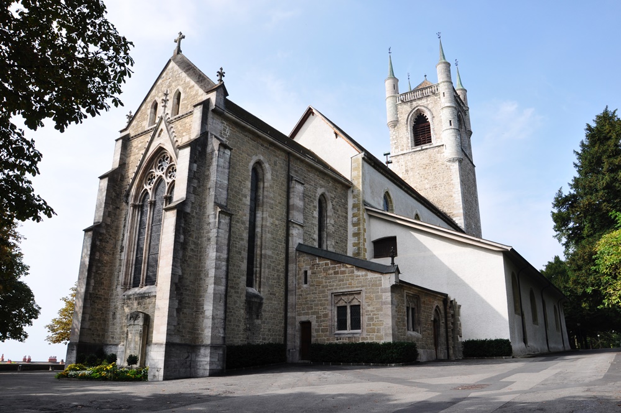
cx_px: 310
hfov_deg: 67.4
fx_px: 465
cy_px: 206
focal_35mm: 27
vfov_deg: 47.8
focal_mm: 18
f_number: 13
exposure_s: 1/160
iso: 200
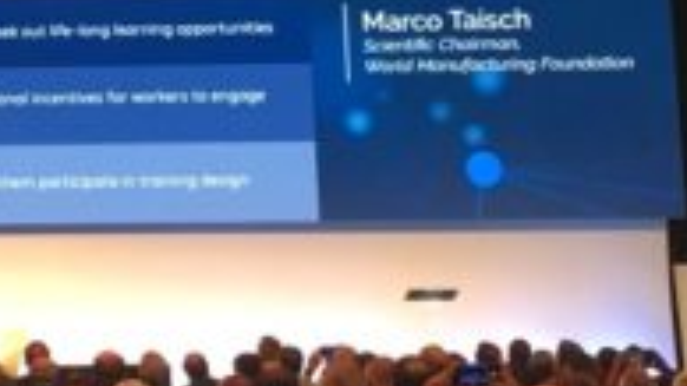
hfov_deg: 16.2
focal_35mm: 125
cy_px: -67
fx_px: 2276
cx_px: -209
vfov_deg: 9.6
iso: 40
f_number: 2.2
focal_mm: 4.15
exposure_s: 1/33
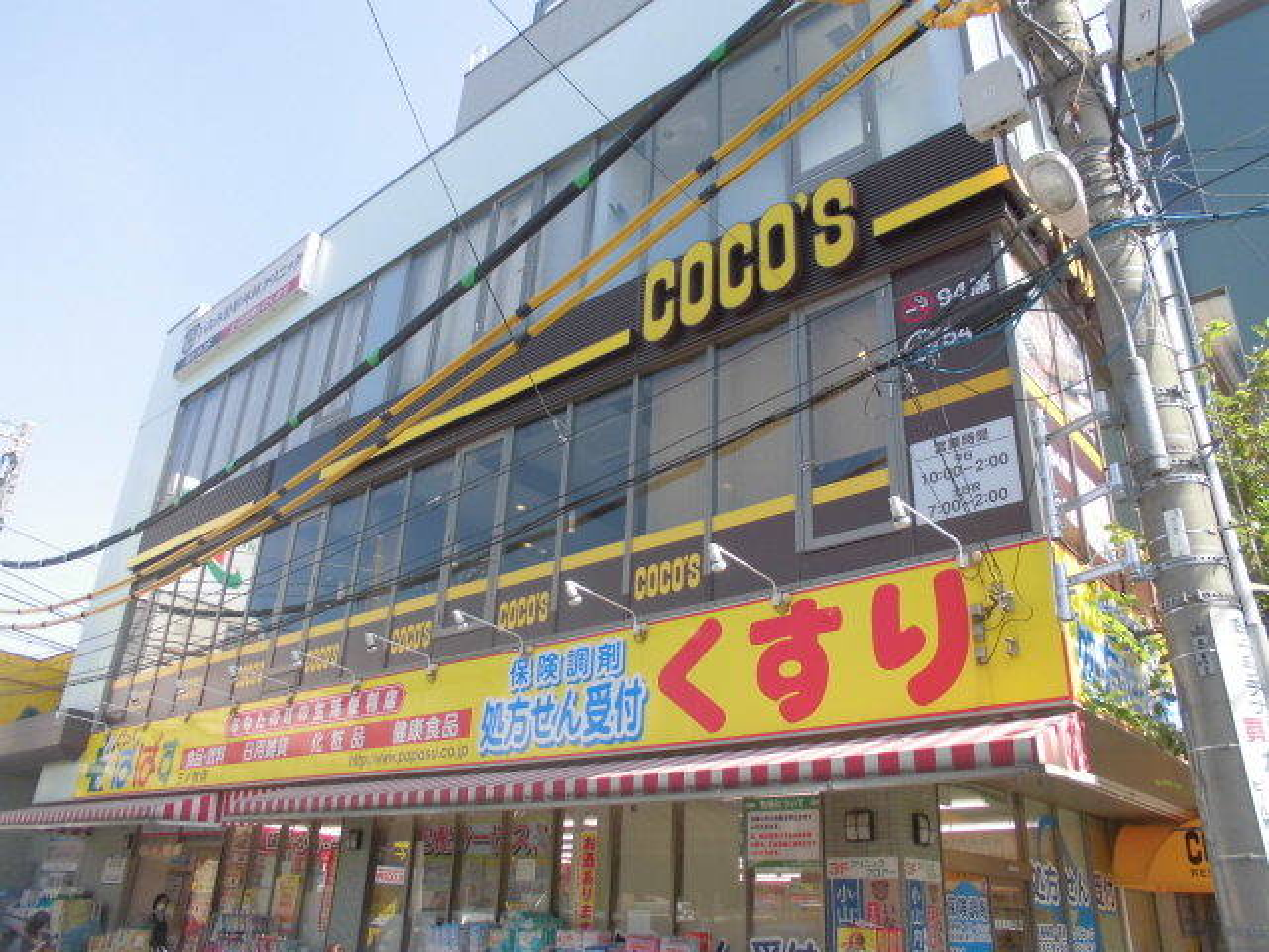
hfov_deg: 67.3
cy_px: 476
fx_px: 953
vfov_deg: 53.1
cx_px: 634
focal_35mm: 26
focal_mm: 4.6
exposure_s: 1/250
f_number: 3.5
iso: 100
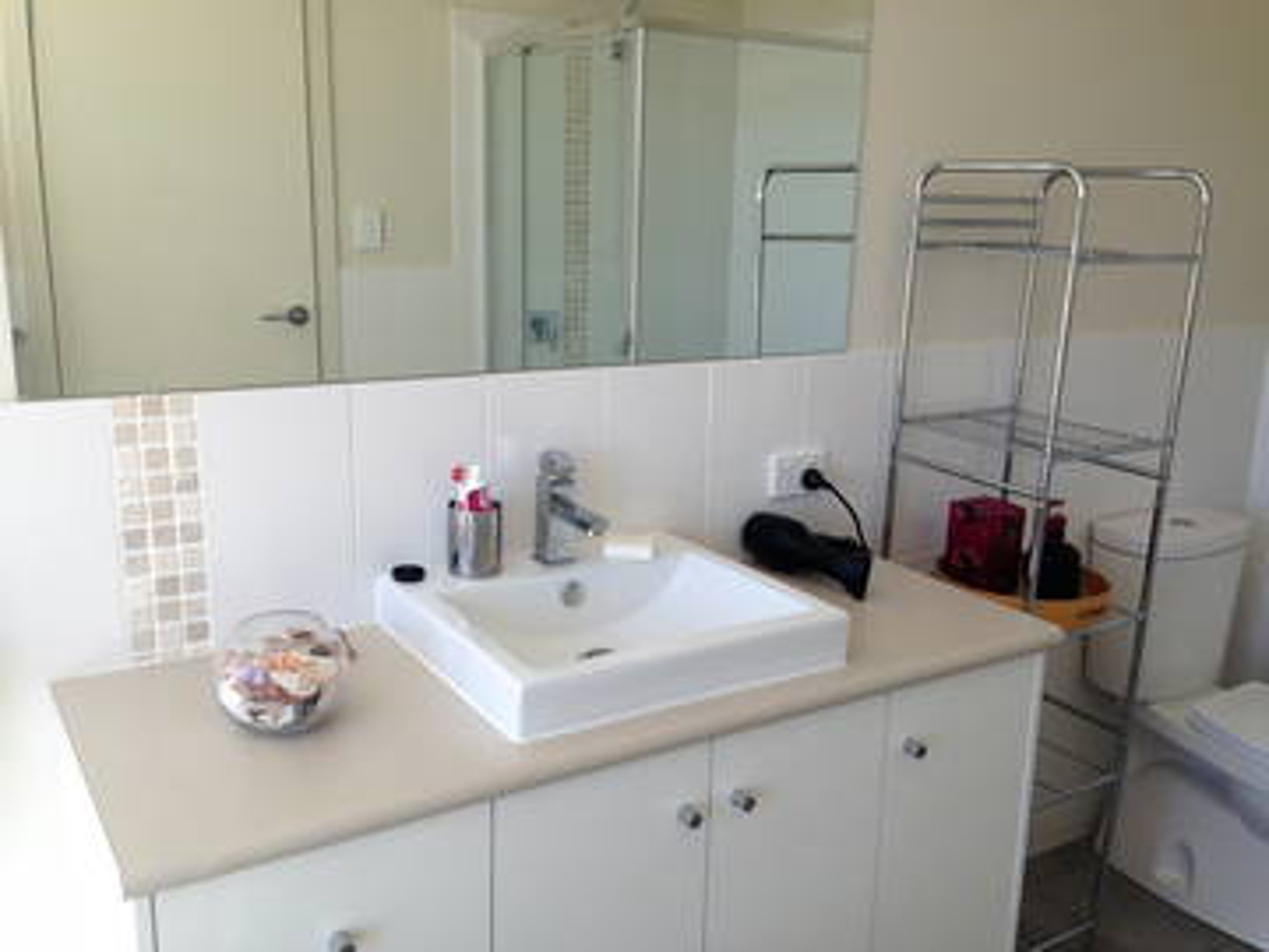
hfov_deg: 55.4
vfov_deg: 42.9
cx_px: 634
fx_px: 1210
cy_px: 476
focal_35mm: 33
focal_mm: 4.12
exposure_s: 1/304
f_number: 2.4
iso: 50
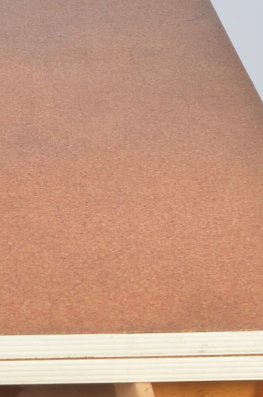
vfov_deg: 13.8
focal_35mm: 145
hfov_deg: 9.3
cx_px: -16
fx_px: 1596
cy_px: 477
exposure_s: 1/125
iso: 100
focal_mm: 24
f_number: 11
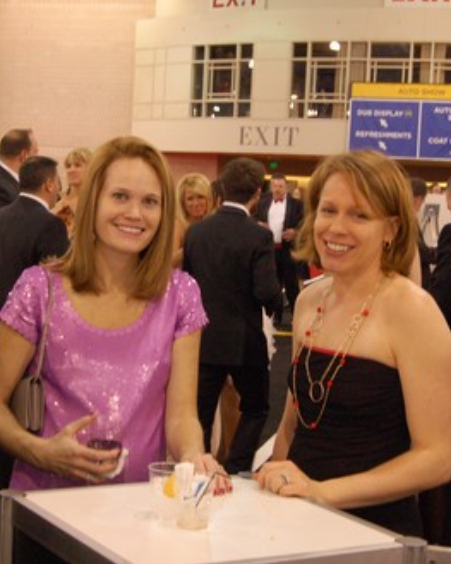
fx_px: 1247
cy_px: 281
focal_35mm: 75
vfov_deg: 25.5
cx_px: 166
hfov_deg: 20.5
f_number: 6.3
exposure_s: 1/30
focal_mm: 35
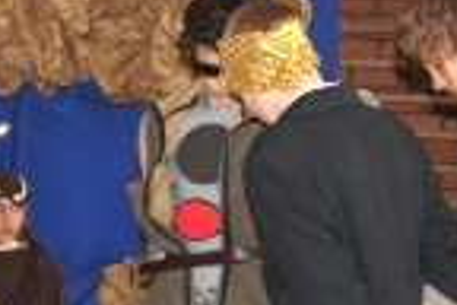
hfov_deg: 10.6
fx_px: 2448
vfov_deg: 7.1
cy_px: 164
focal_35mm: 193
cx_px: 41
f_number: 5
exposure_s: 1/60
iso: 640
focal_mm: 35
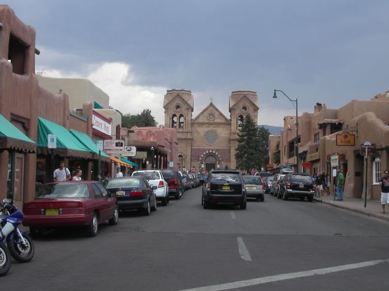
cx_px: 201
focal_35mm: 47
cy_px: 128
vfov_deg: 30.8
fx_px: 528
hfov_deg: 40.4
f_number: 8
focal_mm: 7.8
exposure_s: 1/180
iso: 100
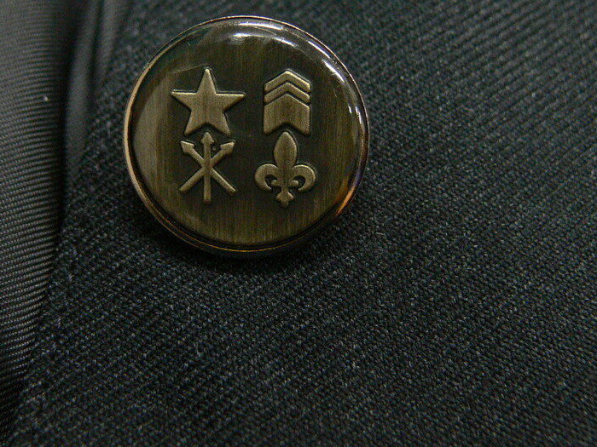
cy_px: 146
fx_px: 862
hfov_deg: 38.1
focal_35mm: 50
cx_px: 247
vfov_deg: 28.9
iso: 200
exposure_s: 1/15
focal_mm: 7.4
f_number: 2.8
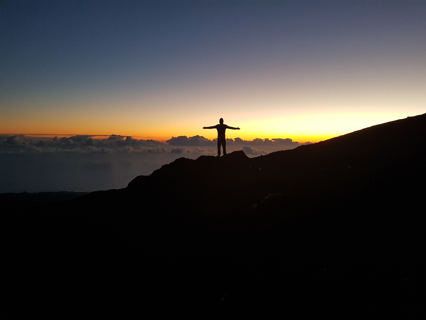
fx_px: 320
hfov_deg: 67.3
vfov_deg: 53.1
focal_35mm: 26
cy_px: 160
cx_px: 213
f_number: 1.7
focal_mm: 4.2
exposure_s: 1/50
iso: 125
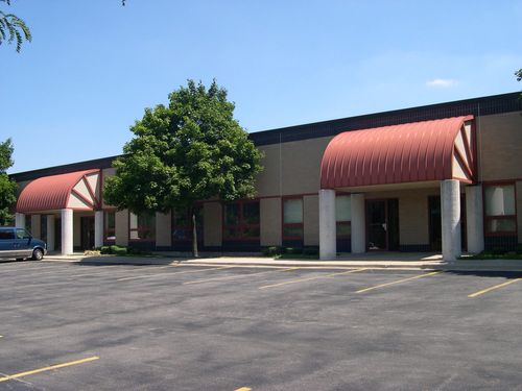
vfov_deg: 37.7
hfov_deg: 49.0
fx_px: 573
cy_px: 196
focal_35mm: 38
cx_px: 261
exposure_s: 1/143
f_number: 7.6
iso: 100
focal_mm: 8
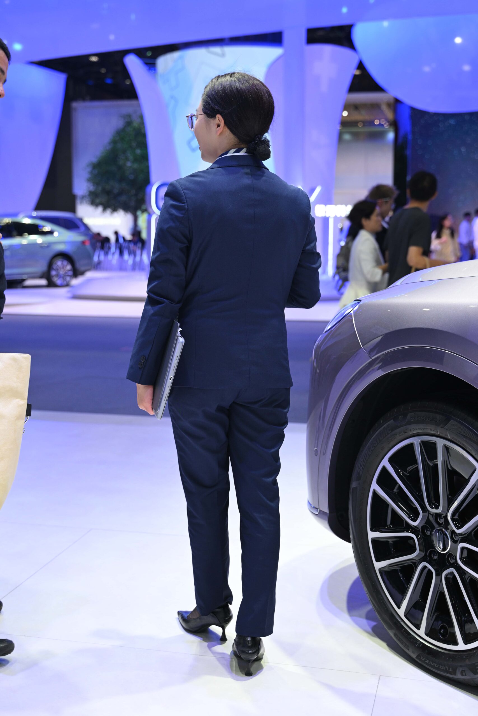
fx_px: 956
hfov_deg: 28.1
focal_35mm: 48
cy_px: 358
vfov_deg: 41.1
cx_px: 239
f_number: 3.5
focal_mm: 48
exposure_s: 1/200
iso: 560
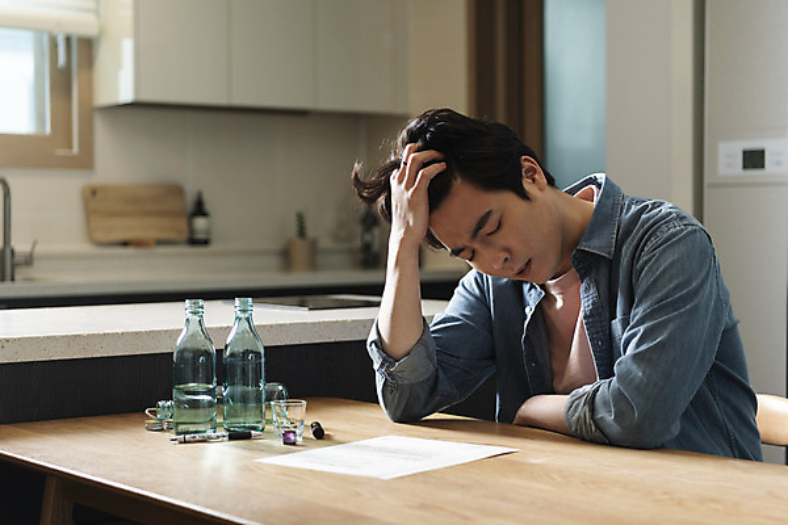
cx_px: 394
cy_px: 262
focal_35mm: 62
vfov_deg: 21.9
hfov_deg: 32.4
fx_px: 1357
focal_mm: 62
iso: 250
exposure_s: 1/125
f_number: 2.8
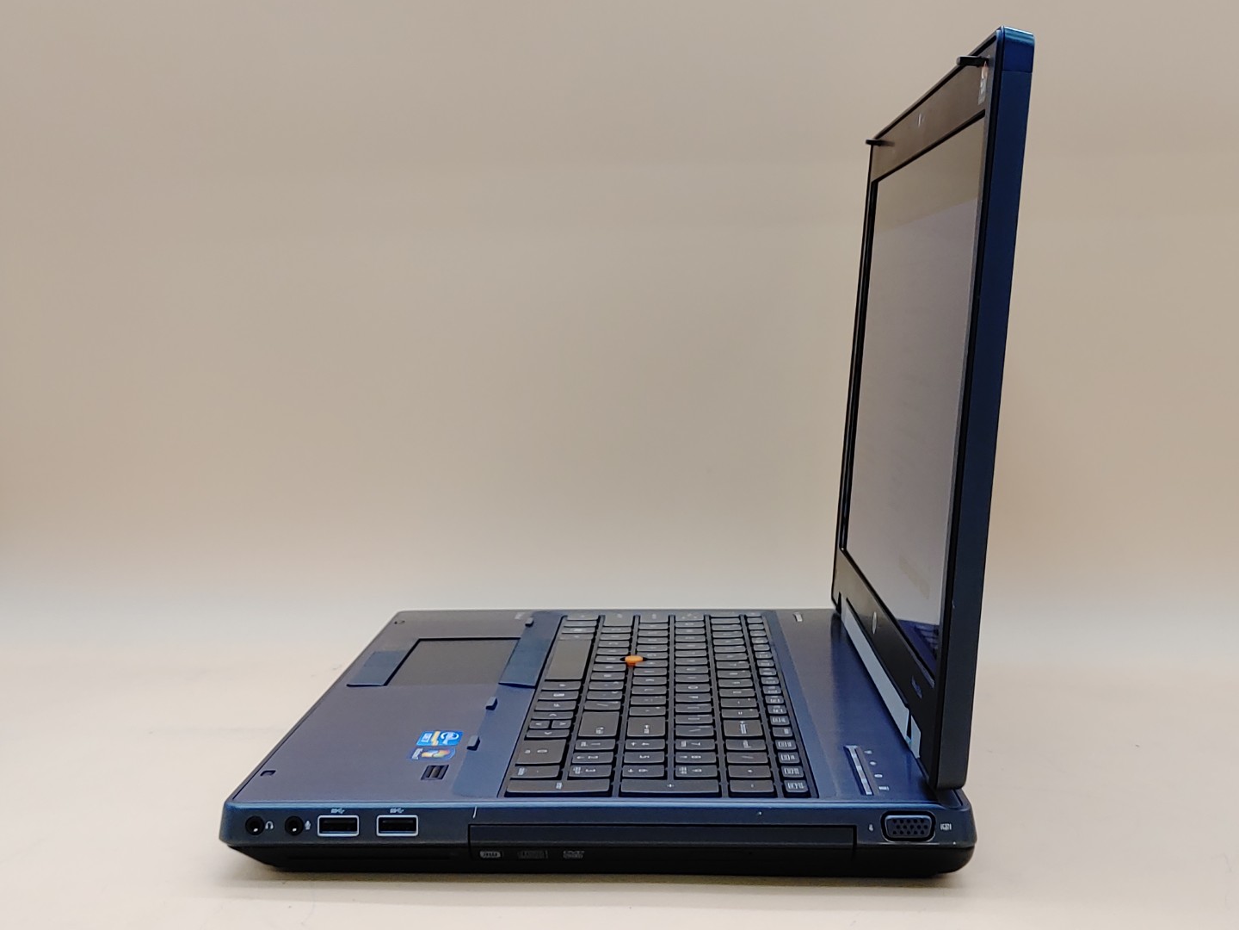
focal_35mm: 46
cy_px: 465
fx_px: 1646
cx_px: 620
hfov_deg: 41.2
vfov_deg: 31.5
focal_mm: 4.36
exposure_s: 1/100
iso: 50
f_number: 1.8
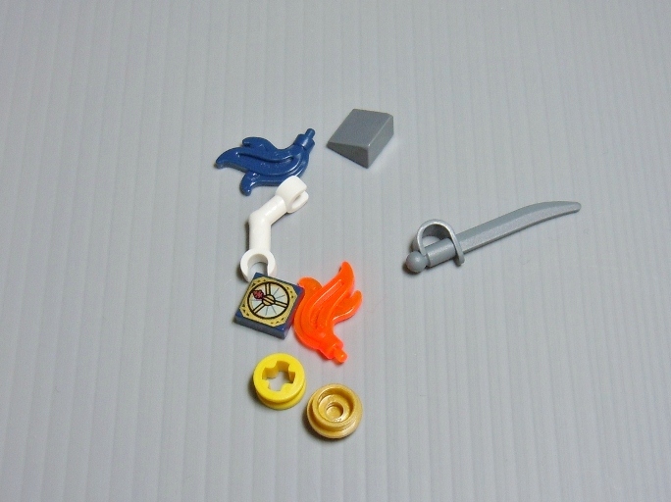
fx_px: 872
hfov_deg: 42.1
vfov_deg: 32.1
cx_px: 336
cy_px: 251
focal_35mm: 45
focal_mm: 8.1
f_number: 3.8
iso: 200
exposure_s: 1/30
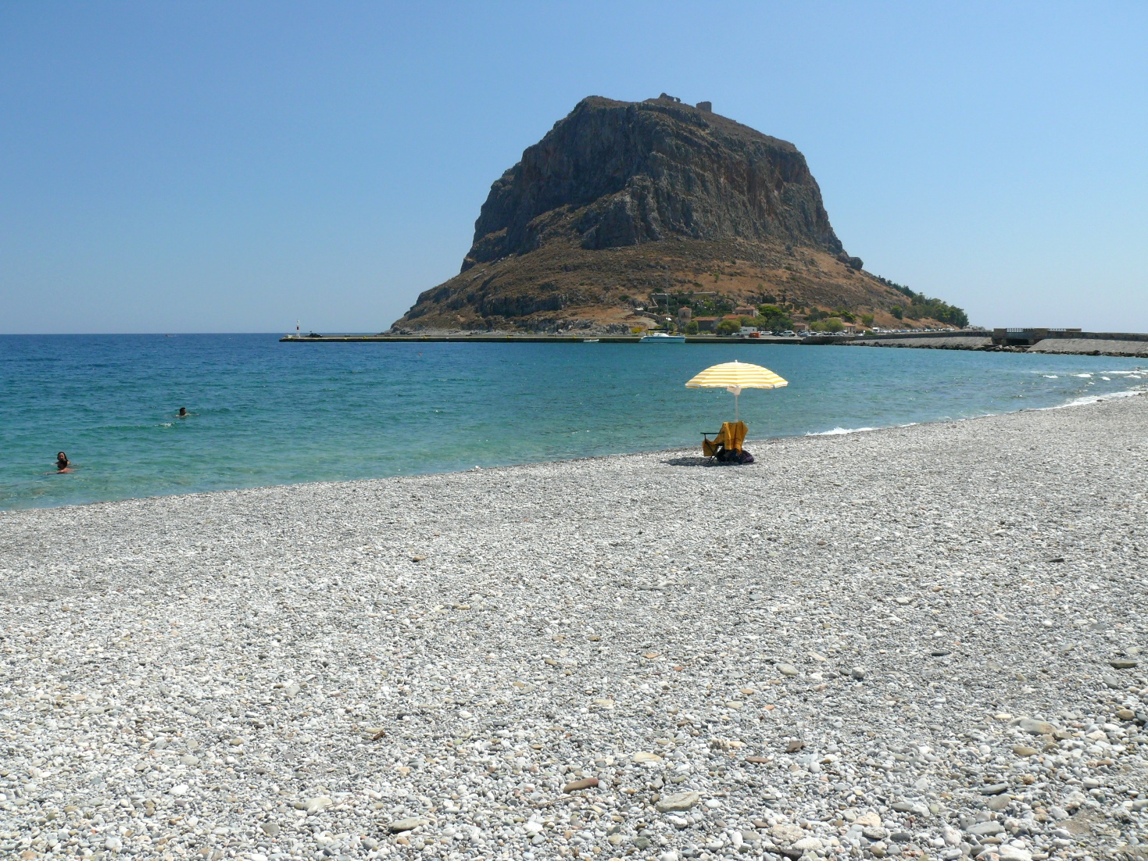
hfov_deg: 52.6
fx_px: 1161
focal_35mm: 35
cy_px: 430
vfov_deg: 40.7
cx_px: 574
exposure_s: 1/400
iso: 100
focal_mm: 7.4
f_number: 5.6
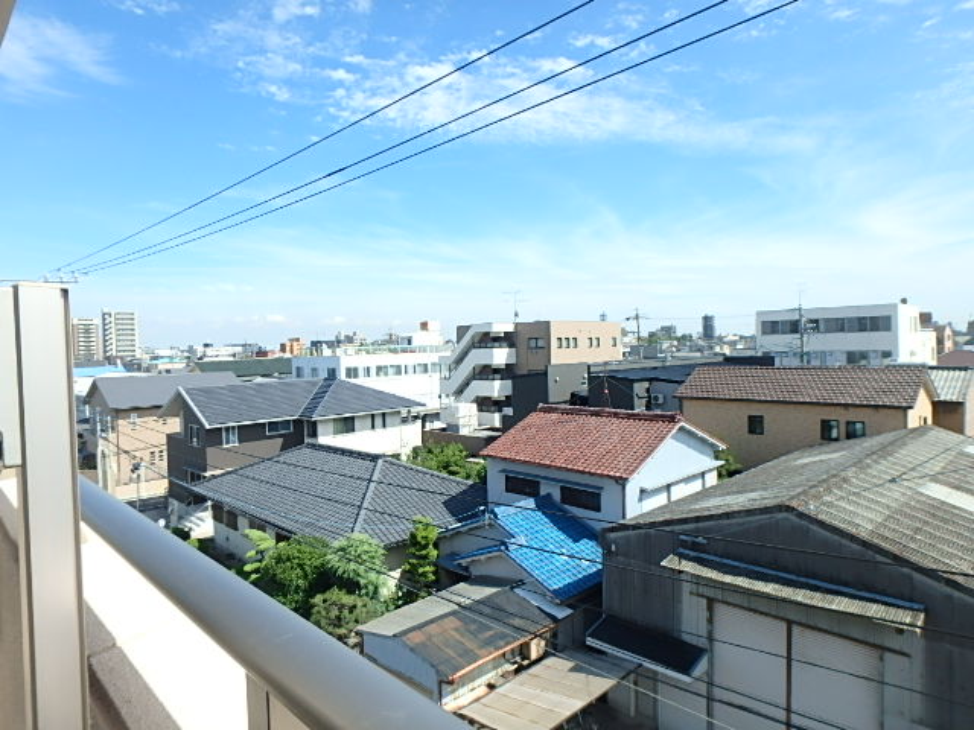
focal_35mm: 21
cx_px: 487
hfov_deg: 79.0
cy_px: 365
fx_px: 591
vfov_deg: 63.4
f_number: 3.5
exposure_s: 1/800
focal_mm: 3.7
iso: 125
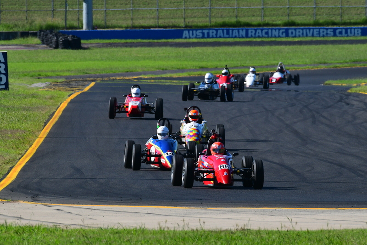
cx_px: 184
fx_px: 7032
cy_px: 122
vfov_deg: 2.0
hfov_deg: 3.0
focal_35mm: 690
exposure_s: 1/640
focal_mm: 460
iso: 500
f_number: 13
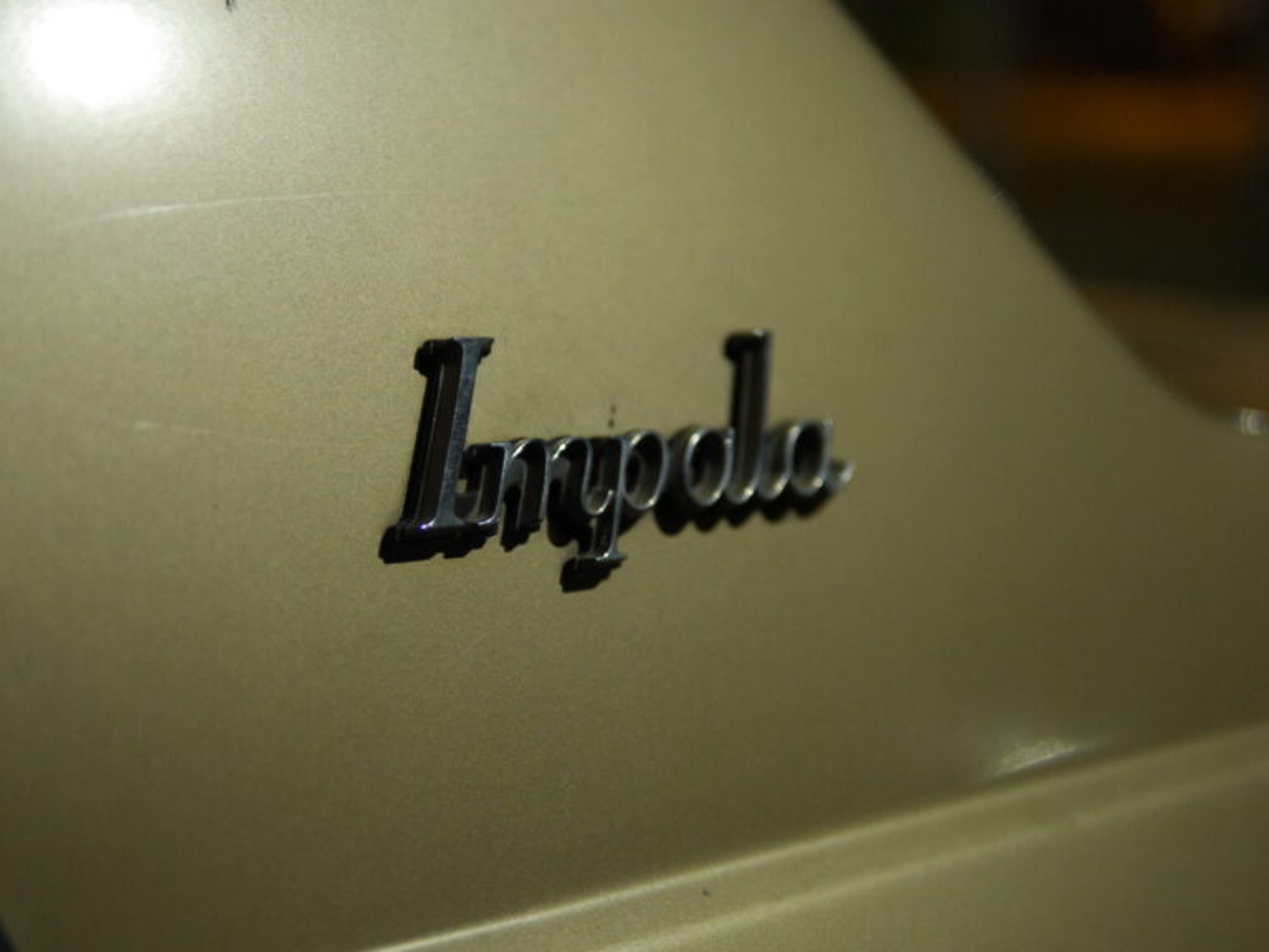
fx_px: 1833
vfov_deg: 29.1
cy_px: 476
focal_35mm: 50
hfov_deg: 38.2
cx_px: 634
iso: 2000
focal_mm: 25
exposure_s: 1/60
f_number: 1.4
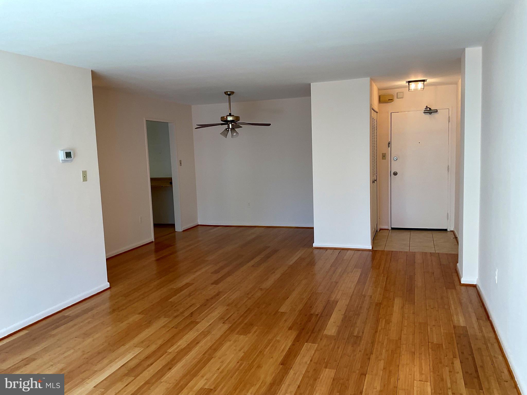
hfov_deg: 61.7
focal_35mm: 29
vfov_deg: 48.2
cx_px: 264
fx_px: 442
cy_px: 198
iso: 40
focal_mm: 3
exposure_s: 1/120
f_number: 1.8
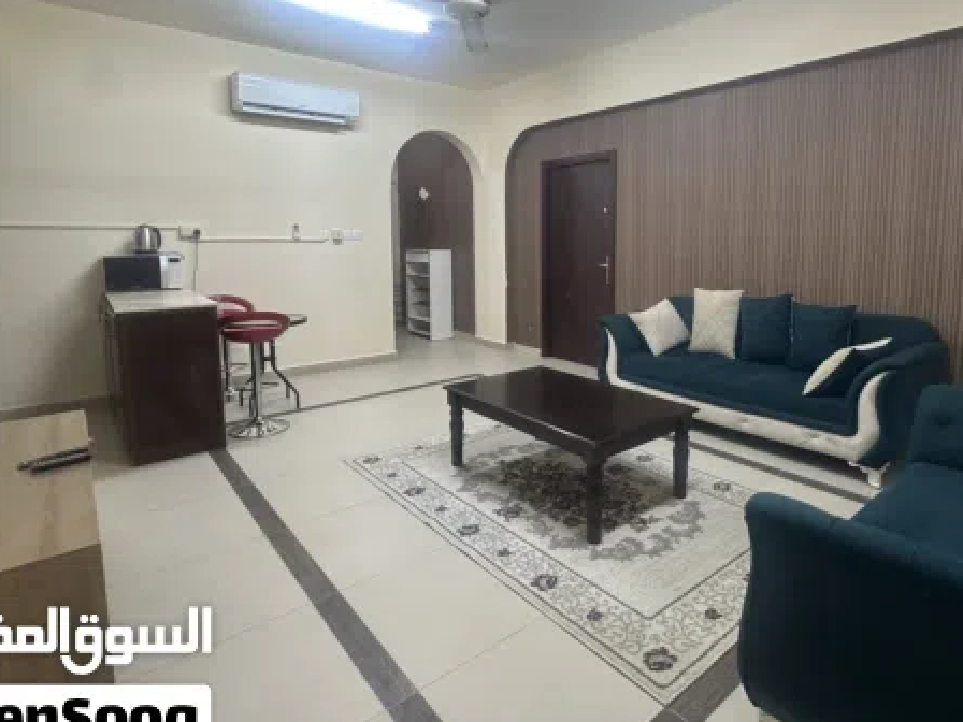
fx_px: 556
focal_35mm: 20
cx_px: 535
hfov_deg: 81.4
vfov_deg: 65.5
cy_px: 297
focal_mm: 2.22
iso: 320
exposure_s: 1/100
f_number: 2.2
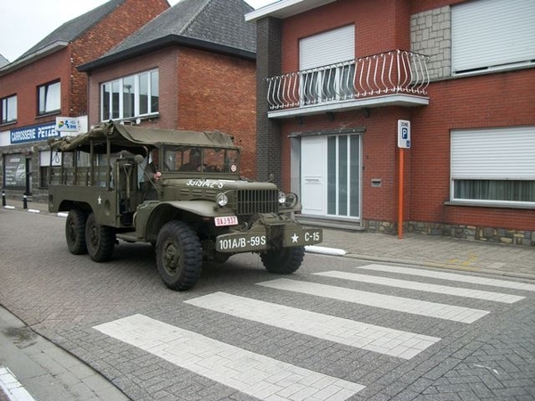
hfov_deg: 56.8
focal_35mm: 32
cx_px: 268
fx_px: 495
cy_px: 200
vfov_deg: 44.2
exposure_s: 1/500
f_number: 2.9
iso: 128
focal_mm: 5.7
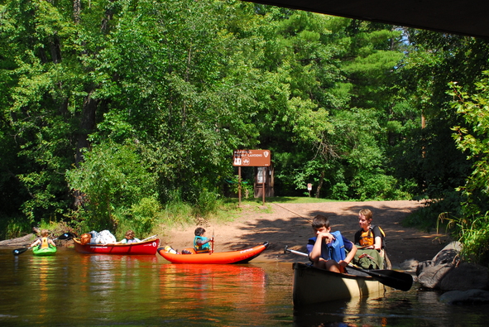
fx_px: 884
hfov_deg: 30.9
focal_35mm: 65
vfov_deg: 21.0
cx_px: 281
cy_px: 156
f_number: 5.6
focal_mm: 32
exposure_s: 1/320
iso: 160
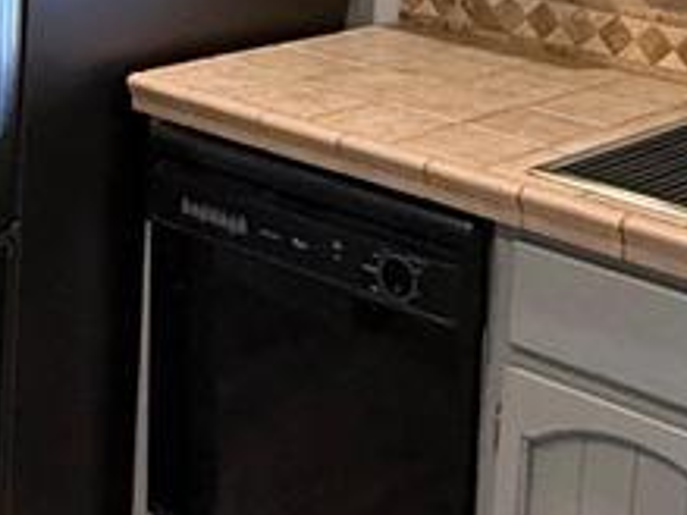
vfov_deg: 15.5
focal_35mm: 92
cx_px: 323
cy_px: -100
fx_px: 1825
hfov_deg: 21.3
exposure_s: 1/60
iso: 500
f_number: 2.2
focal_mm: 2.22
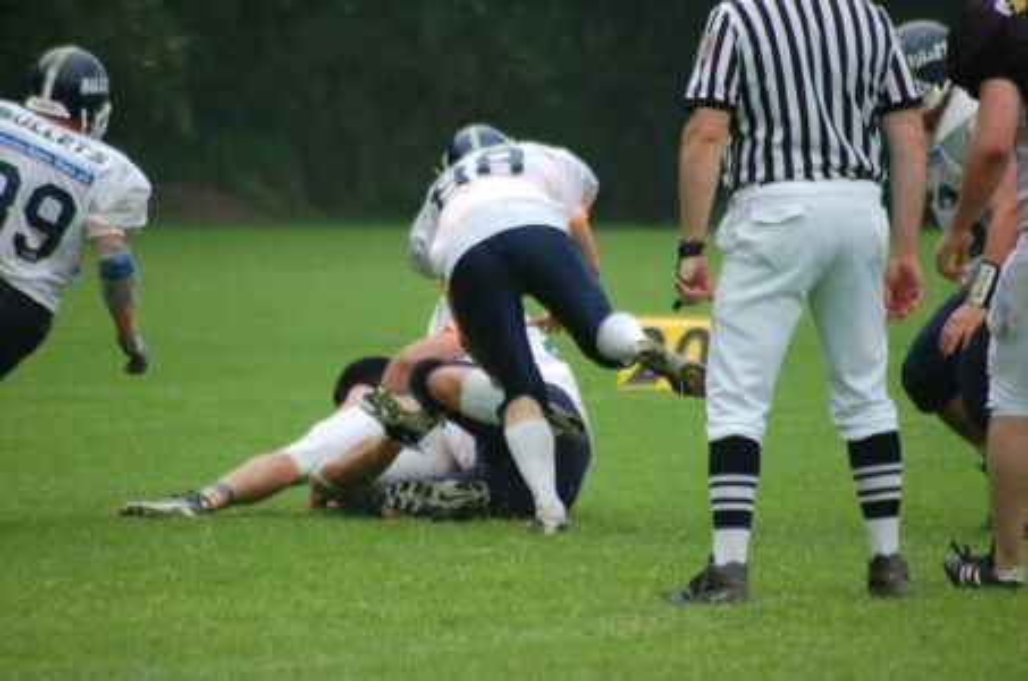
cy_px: 340
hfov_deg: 4.6
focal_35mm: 450
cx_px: 514
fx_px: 12823
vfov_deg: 3.0
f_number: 5.6
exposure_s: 1/500
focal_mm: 300
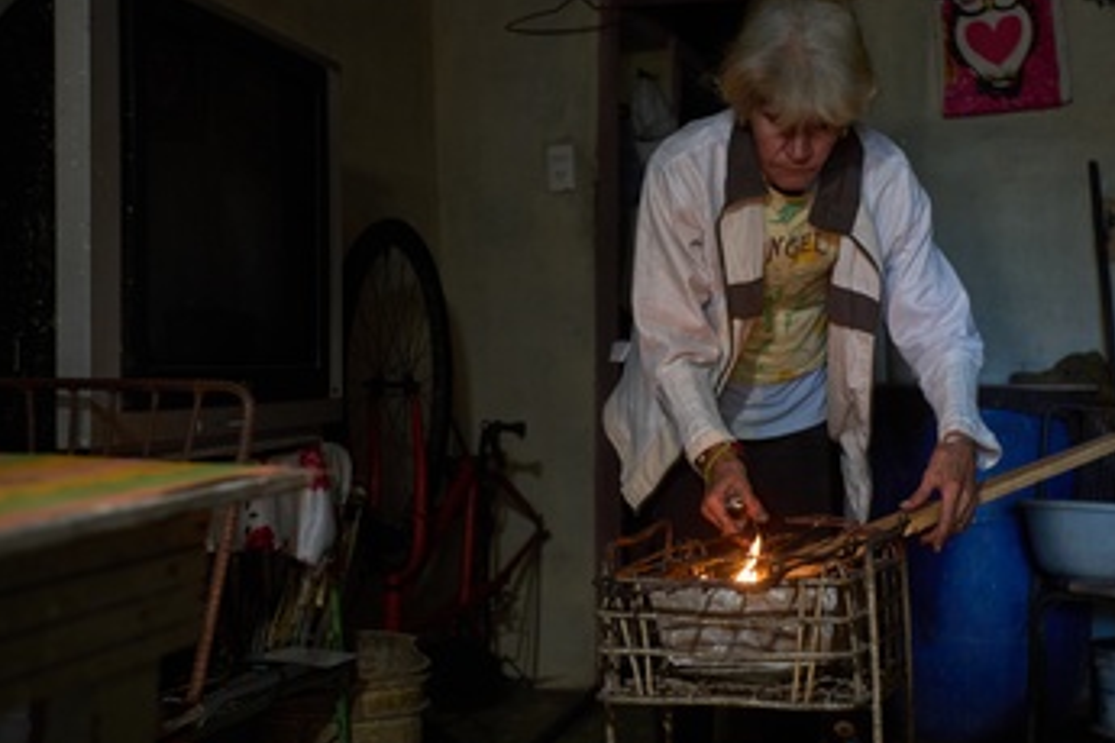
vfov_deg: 26.0
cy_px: 360
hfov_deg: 38.1
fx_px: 1610
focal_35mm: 52
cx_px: 659
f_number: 2
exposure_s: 1/30
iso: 400
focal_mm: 35
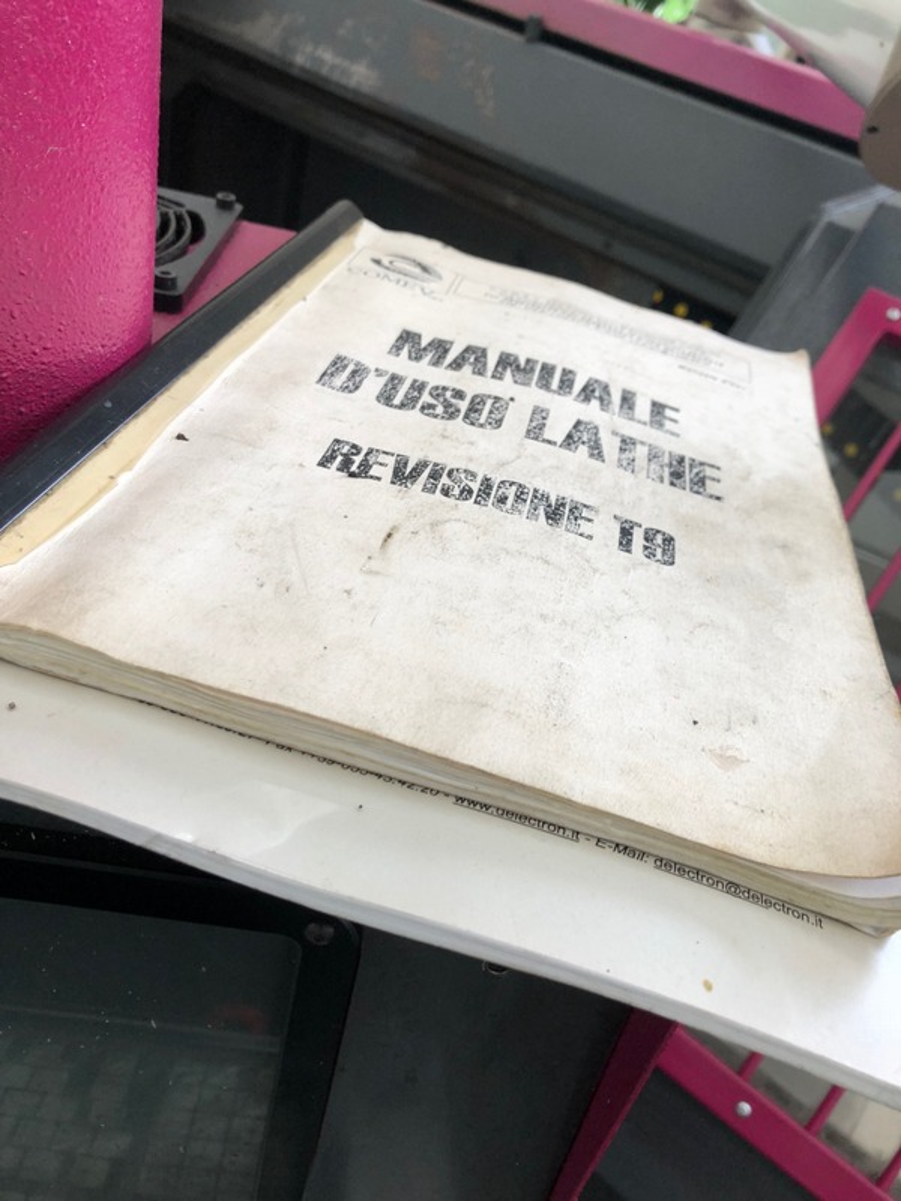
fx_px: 972
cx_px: 450
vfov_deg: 63.4
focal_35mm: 28
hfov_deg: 49.7
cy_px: 600
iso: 25
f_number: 1.8
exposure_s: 1/50
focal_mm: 3.99
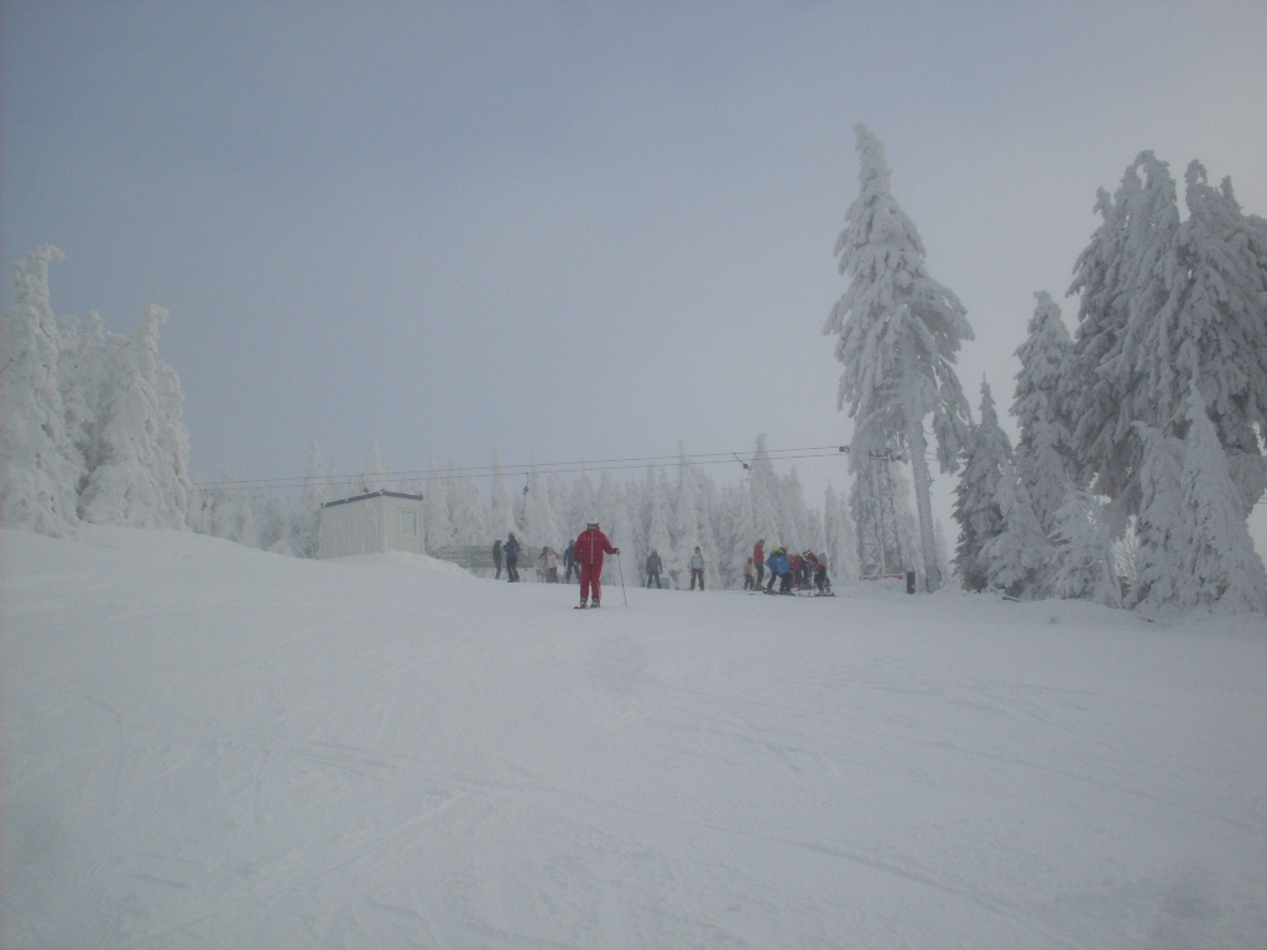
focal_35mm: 38
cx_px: 634
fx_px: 1391
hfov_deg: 49.0
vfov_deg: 37.7
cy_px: 475
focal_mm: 6.3
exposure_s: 1/350
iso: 80
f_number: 8.4
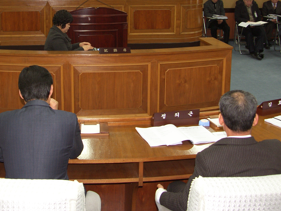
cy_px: 52
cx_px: 92
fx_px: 430
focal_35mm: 53
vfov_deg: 27.1
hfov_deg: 35.8
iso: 100
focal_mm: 9
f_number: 2.5
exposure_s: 1/40
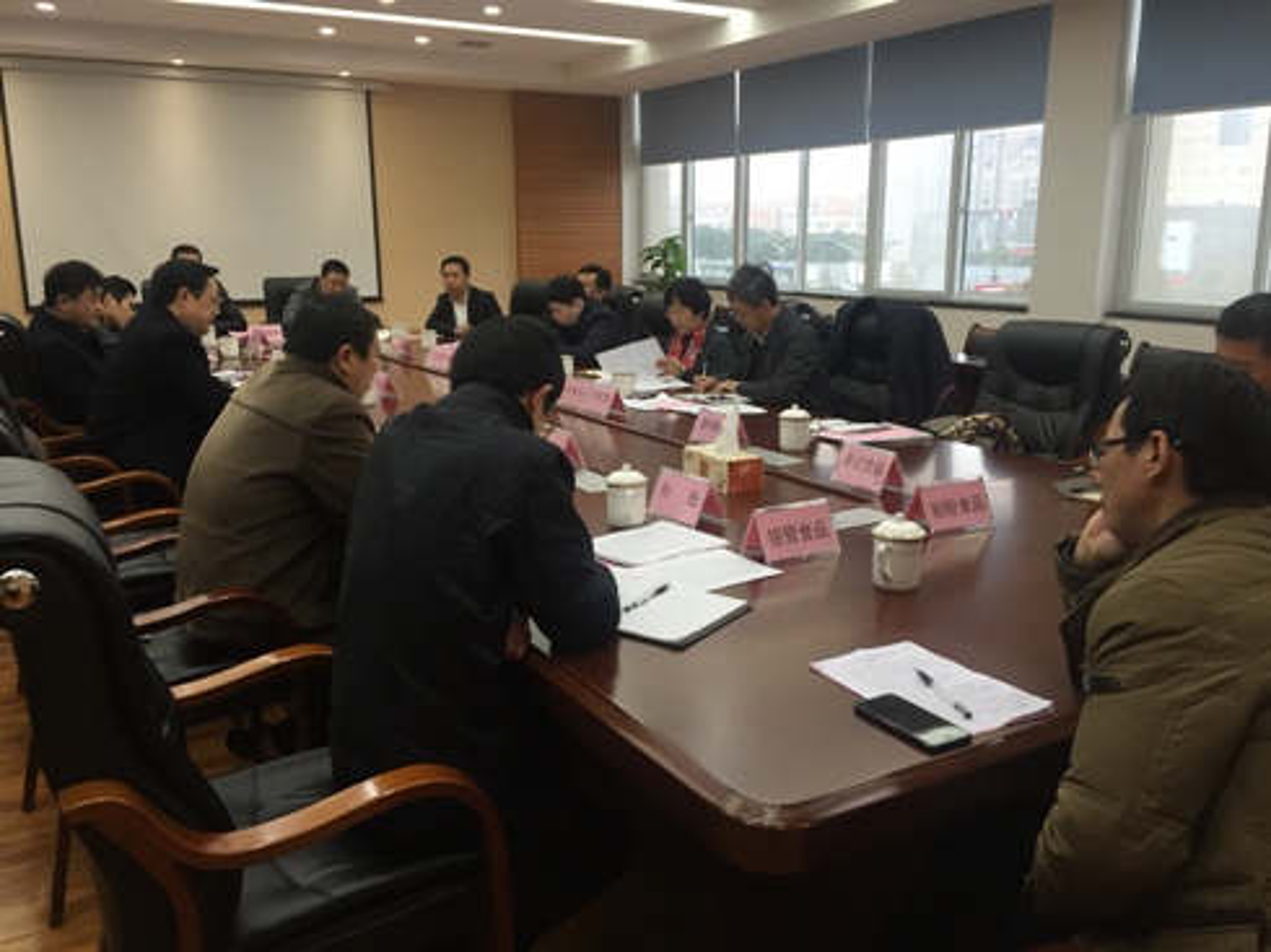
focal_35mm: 29
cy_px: 476
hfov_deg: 61.7
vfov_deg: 48.2
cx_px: 636
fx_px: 1064
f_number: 2.2
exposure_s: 1/33
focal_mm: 4.15
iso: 40
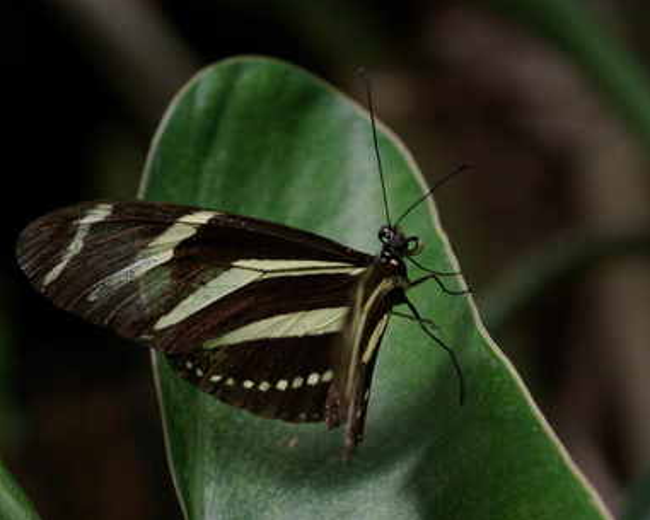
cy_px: 259
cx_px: 363
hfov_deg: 10.8
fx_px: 3436
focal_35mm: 179
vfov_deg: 8.7
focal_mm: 105
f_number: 8
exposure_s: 1/90
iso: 400
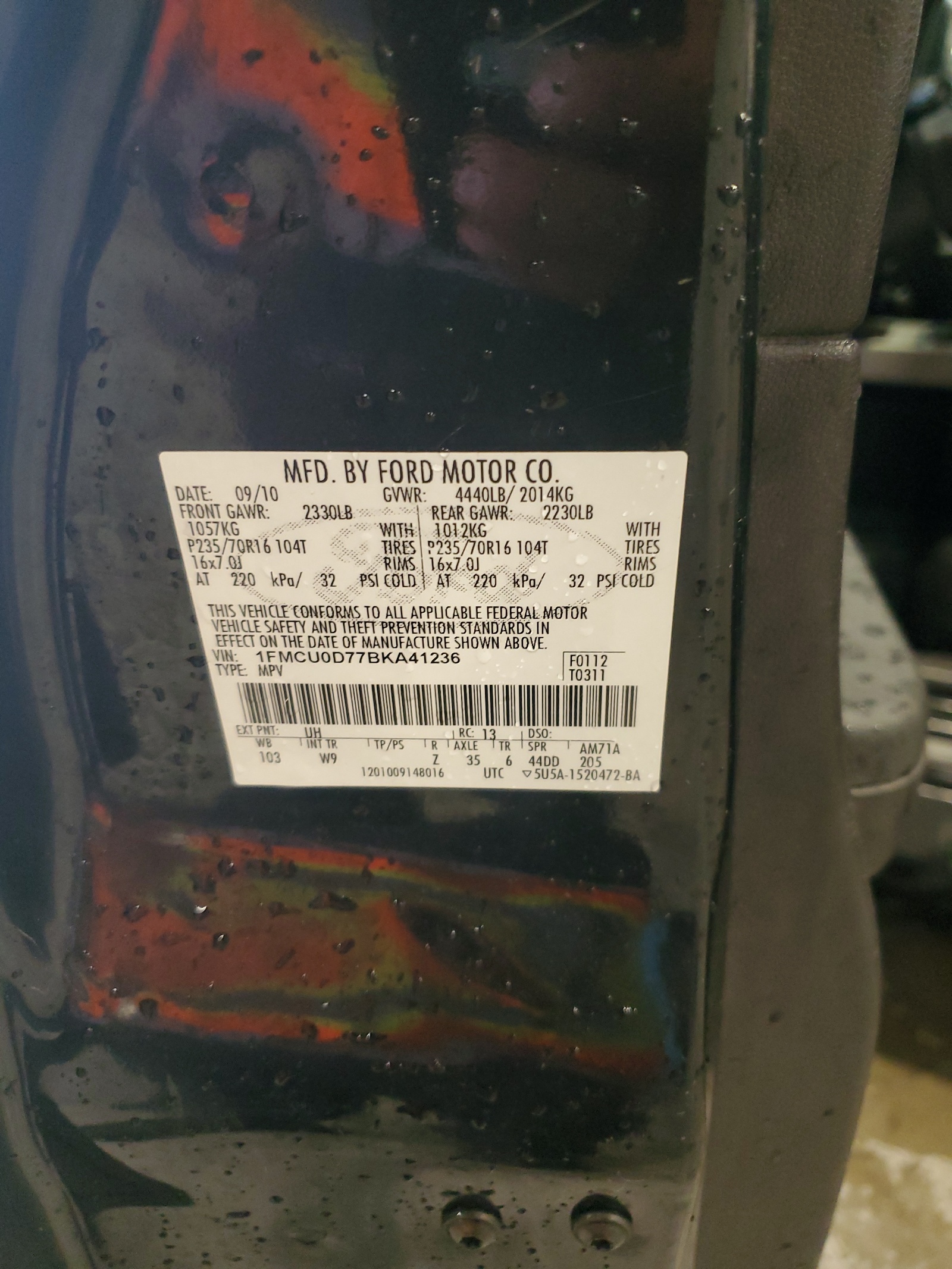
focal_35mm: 26
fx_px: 953
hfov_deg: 53.1
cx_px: 476
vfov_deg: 67.3
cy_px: 634
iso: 237
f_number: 1.5
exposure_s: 1/60.2
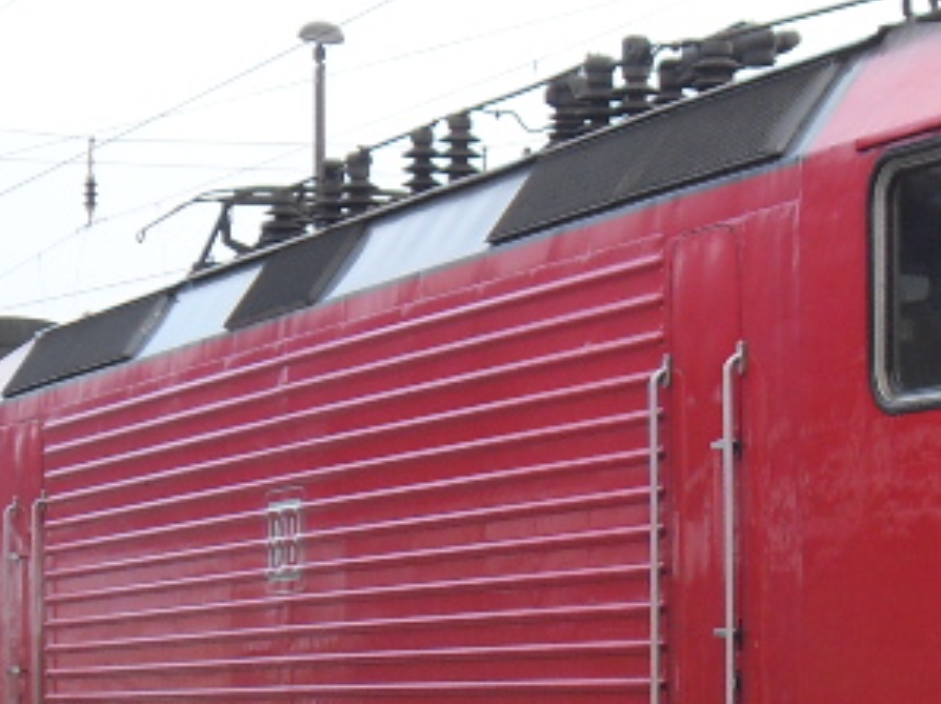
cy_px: 597
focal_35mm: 172
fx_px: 4672
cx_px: 793
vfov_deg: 8.6
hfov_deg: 11.4
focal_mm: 8.4
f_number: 3.4
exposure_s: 1/90
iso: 100
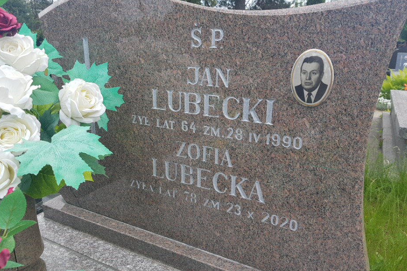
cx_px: 201
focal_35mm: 28
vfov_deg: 46.4
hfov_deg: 65.5
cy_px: 143
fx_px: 317
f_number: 1.7
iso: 40
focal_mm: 4.2
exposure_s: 1/674
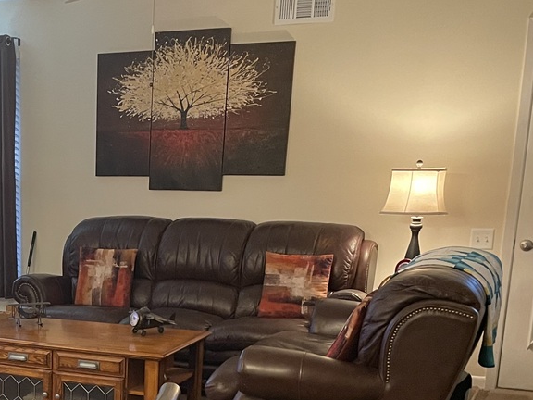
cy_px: 424
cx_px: -21
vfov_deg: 21.6
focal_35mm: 65
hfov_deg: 27.8
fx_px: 1001
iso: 400
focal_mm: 4.2
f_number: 1.6
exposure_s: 1/60
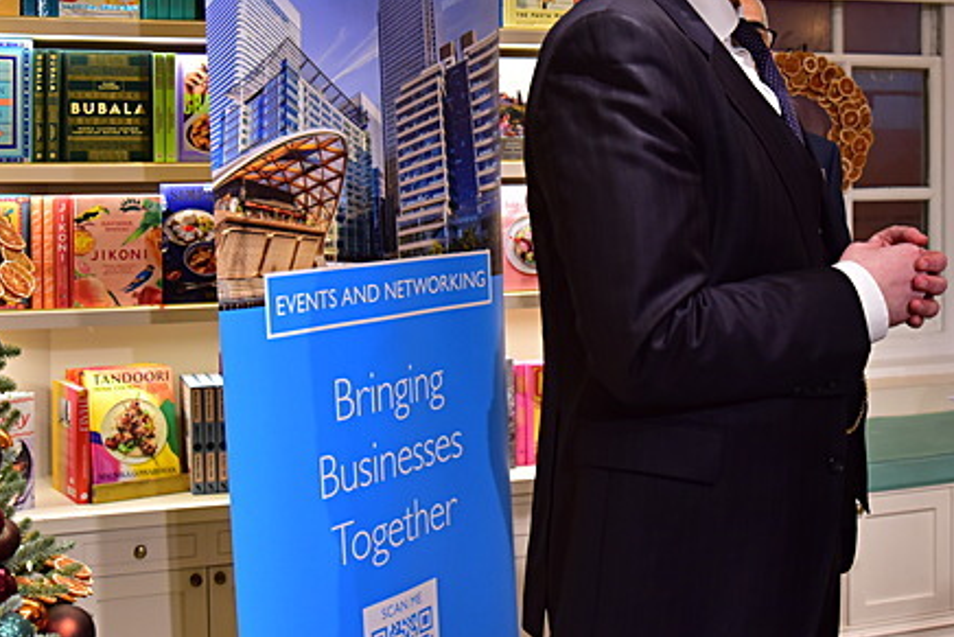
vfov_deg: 24.4
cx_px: 643
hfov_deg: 35.8
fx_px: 1458
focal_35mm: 55
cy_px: 157
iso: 1600
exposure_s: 1/60
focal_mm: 30
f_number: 4
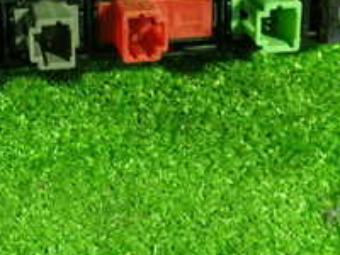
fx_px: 884
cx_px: 49
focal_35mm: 90
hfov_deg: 21.4
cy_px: 22
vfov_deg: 16.2
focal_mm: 5.4
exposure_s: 1/30
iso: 400
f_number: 2.3
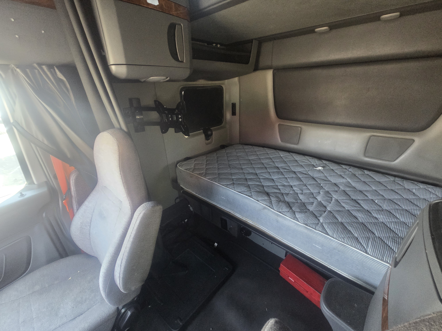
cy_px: 166
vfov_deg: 89.9
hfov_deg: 106.2
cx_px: 221
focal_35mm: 13
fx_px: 166
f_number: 2.2
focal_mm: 2.2
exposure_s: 1/60
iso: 500
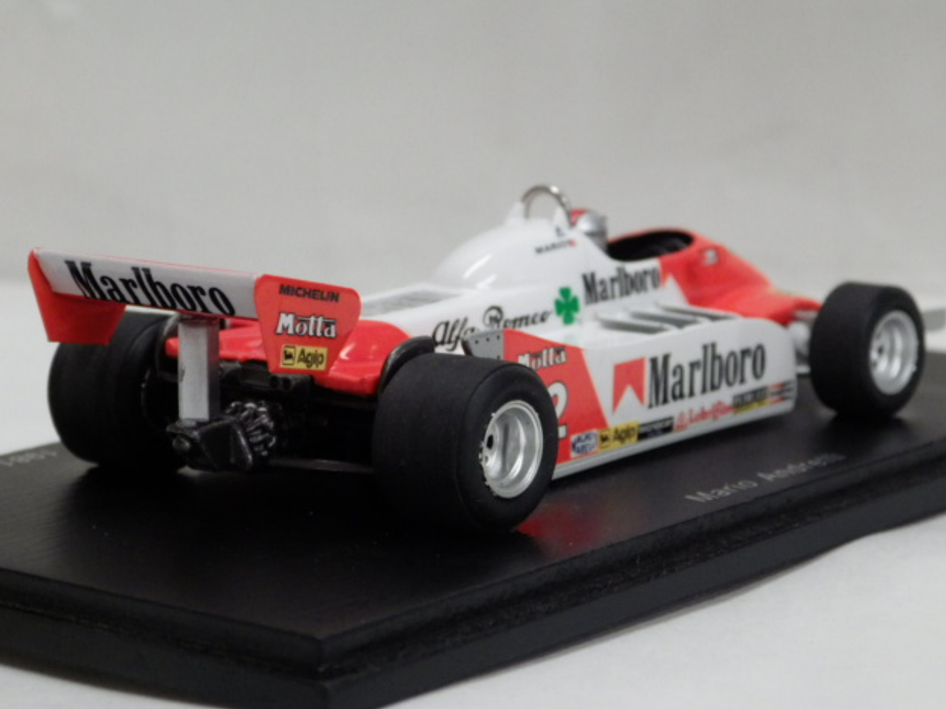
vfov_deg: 12.1
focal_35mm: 122
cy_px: 361
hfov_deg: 16.1
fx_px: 3334
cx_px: 481
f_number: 4.8
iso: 640
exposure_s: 1/80
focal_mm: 21.3
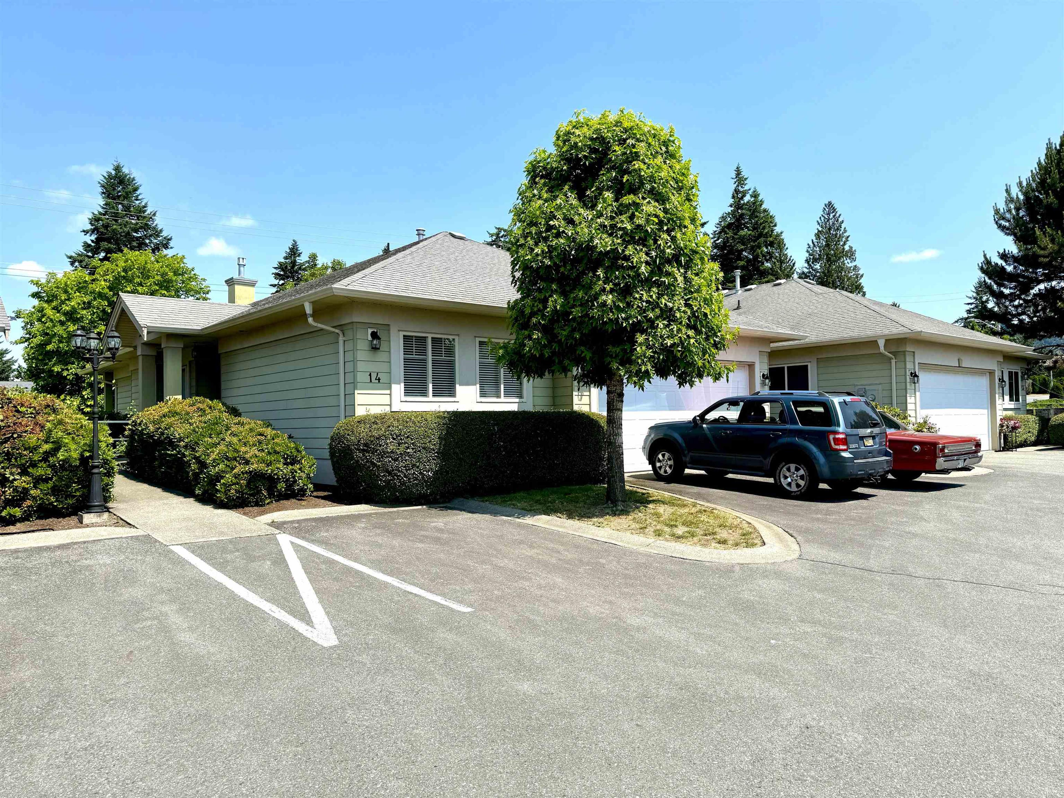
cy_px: 399
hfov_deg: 71.6
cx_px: 532
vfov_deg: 56.8
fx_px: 738
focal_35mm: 24
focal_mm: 6.76
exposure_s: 1/4167
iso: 80
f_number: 1.78
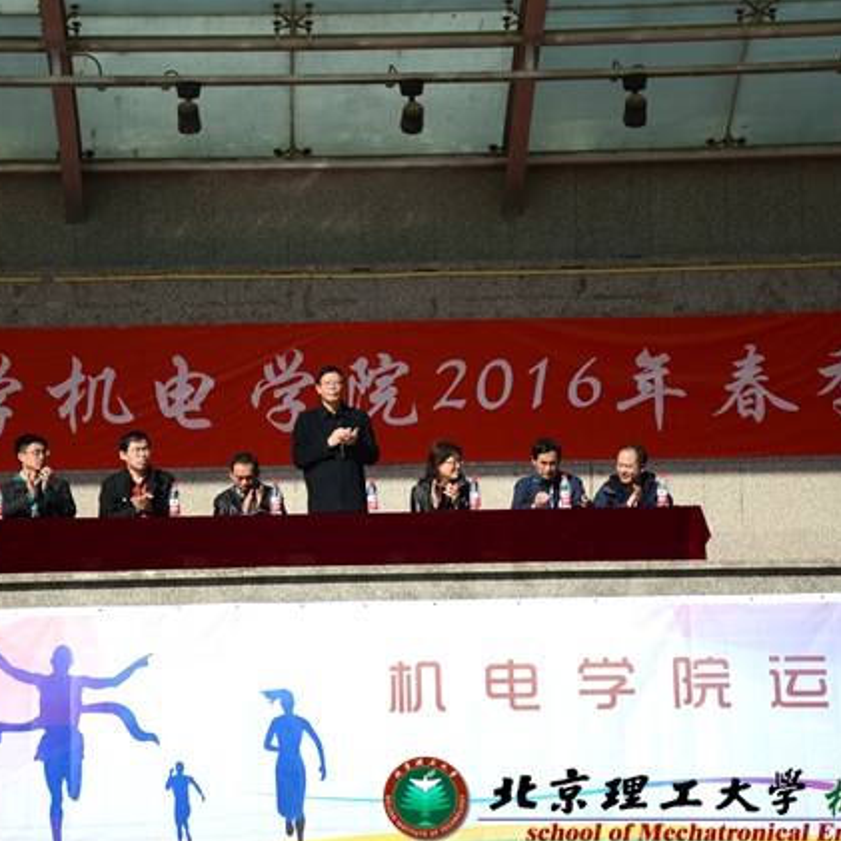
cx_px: 354
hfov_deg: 15.0
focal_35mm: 116
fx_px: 3188
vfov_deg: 15.0
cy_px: 421
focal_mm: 60
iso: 100
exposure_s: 1/400
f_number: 5
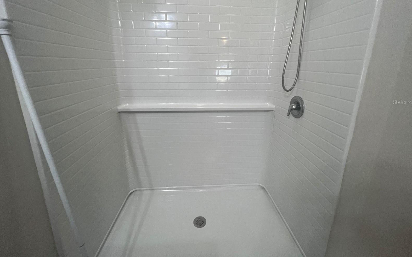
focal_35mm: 14
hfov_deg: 105.3
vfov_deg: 77.7
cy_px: 102
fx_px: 157
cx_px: 208
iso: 160
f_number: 1.8
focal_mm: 1.57
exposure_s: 1/120
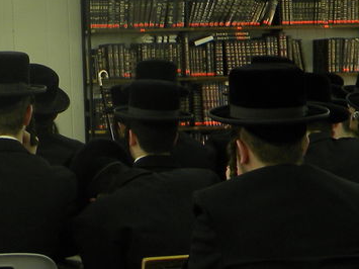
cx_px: -41
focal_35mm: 142
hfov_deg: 13.6
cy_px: 9
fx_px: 1472
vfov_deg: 10.4
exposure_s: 1/21.6
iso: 80
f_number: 3.7
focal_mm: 6.4
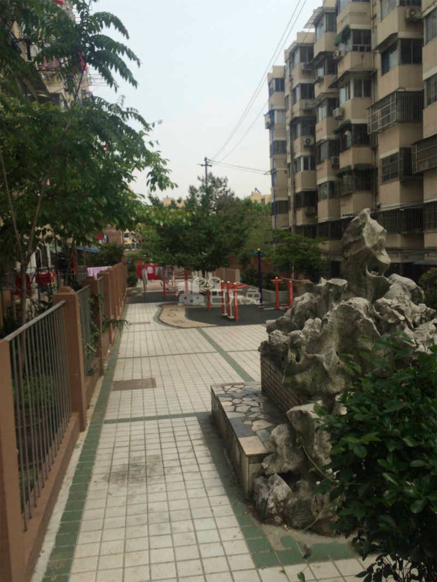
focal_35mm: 29
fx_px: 488
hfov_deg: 48.2
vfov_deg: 61.6
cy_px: 291
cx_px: 218
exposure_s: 1/2283
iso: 32
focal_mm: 4.15
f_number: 2.2
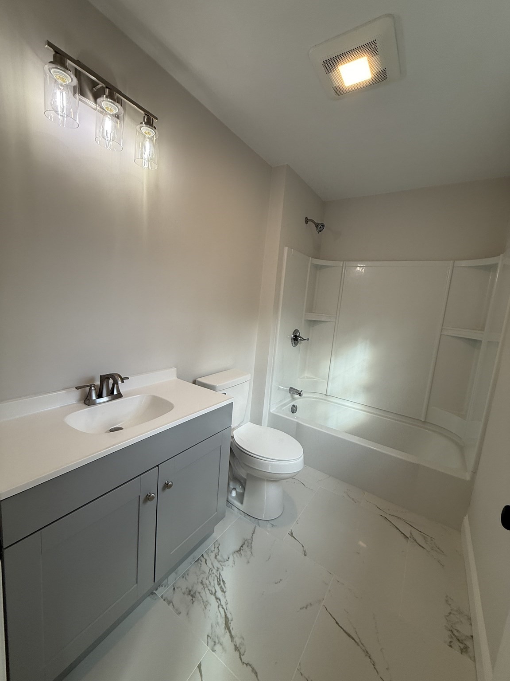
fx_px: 275
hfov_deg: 85.7
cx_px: 255
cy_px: 340
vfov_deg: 102.1
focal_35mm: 14
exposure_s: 1/120
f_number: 2.2
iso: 50
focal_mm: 2.22
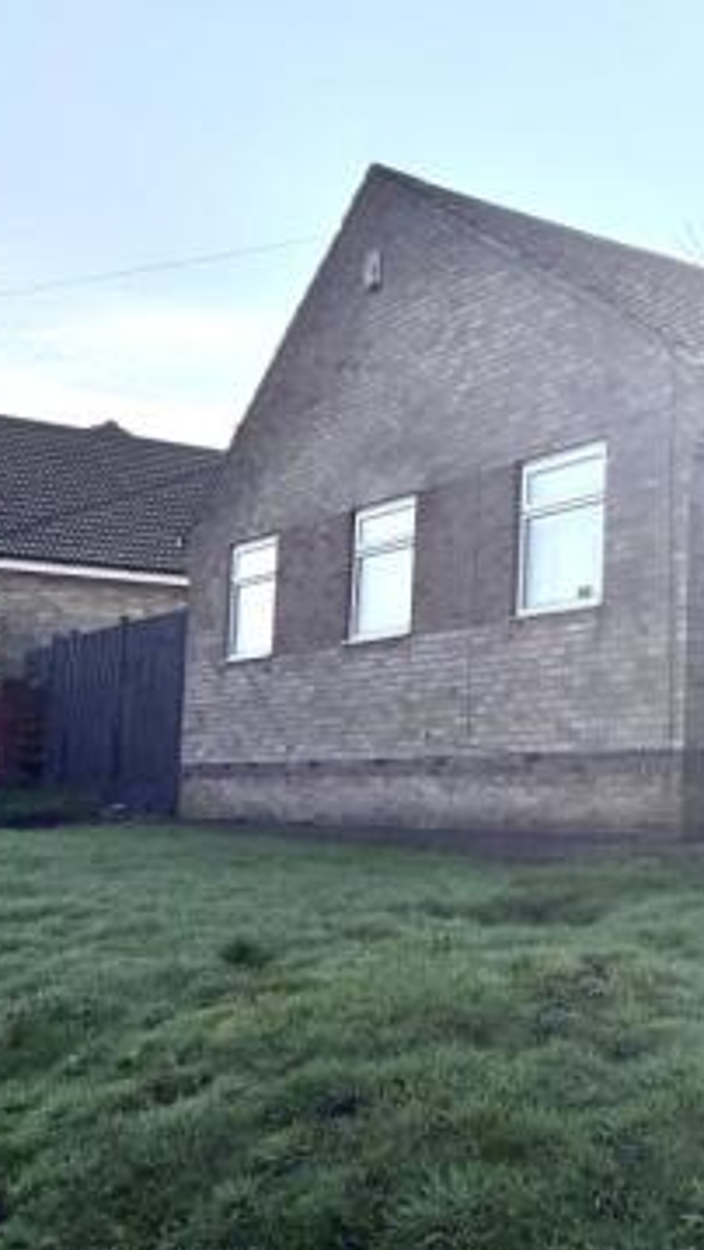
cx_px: 856
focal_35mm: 46
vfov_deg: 44.6
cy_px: 587
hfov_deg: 23.6
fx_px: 1526
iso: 40
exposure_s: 1/10101
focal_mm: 5.96
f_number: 1.6
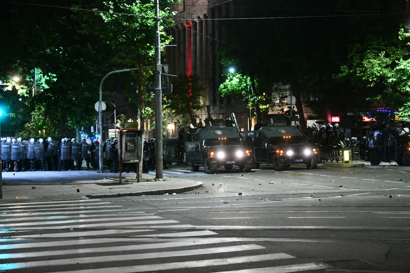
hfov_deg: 28.8
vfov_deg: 19.5
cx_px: 205
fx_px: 797
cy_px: 136
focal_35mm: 70
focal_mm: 70
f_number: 3.2
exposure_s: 1/250
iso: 16000
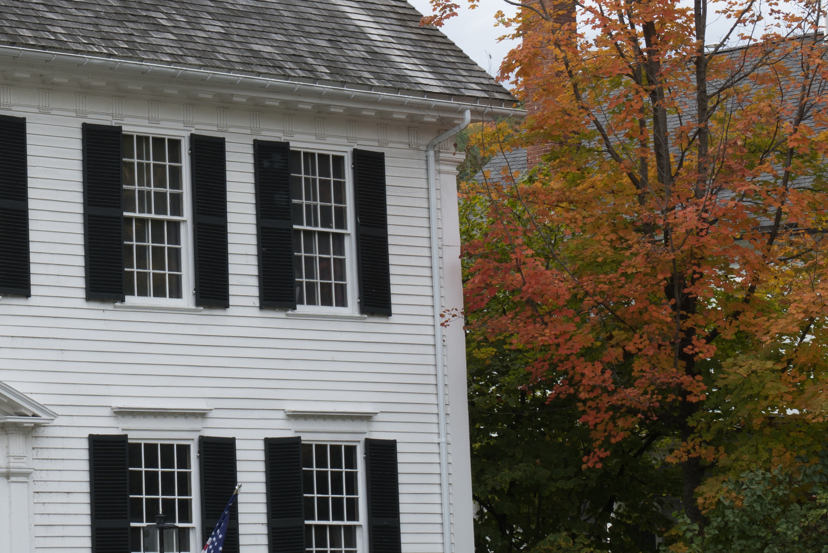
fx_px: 3451
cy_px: 139
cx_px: 21
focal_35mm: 150
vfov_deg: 9.1
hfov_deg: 13.5
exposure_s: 1/50
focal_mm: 48
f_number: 11
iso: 200
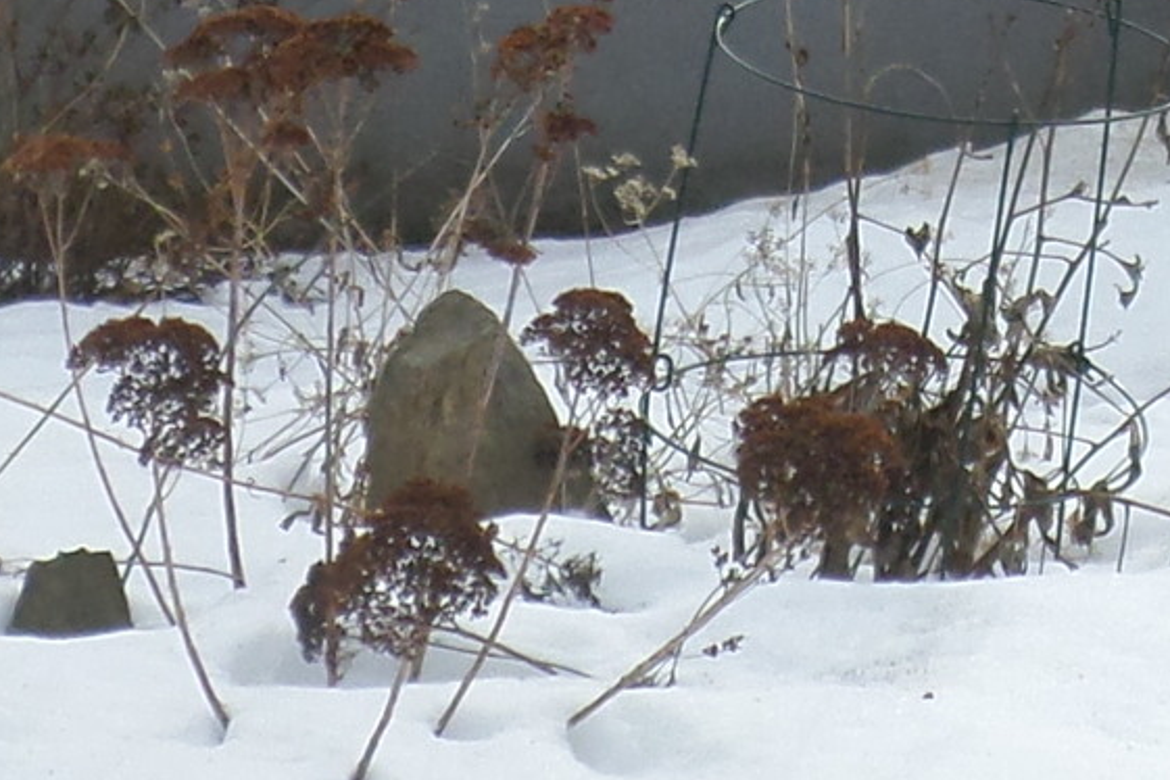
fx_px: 6662
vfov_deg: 6.5
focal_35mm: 205
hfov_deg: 9.9
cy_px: -699
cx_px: 1391
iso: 80
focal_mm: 6.5
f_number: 3
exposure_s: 1/750
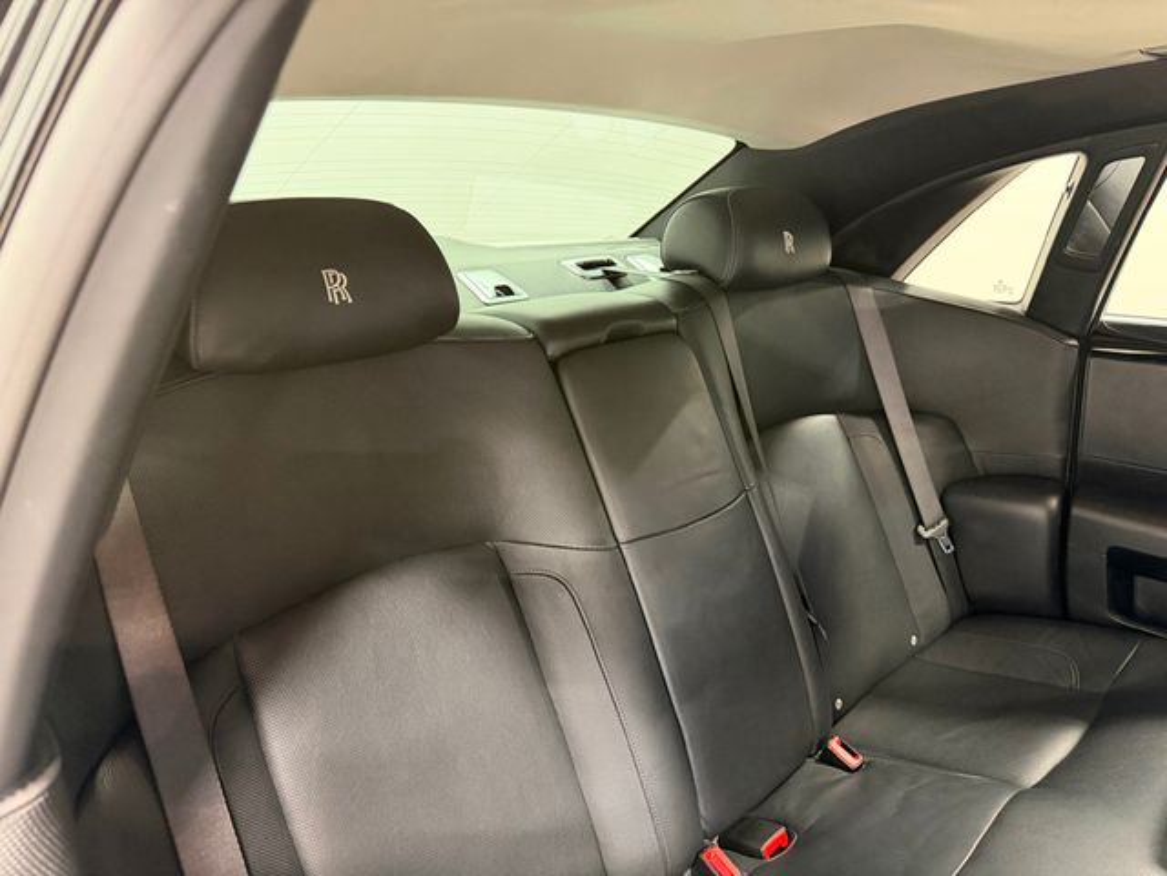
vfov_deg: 56.8
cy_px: 438
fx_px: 809
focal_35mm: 24
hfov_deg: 71.6
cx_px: 584
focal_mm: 6.76
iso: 640
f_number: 1.78
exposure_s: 1/40
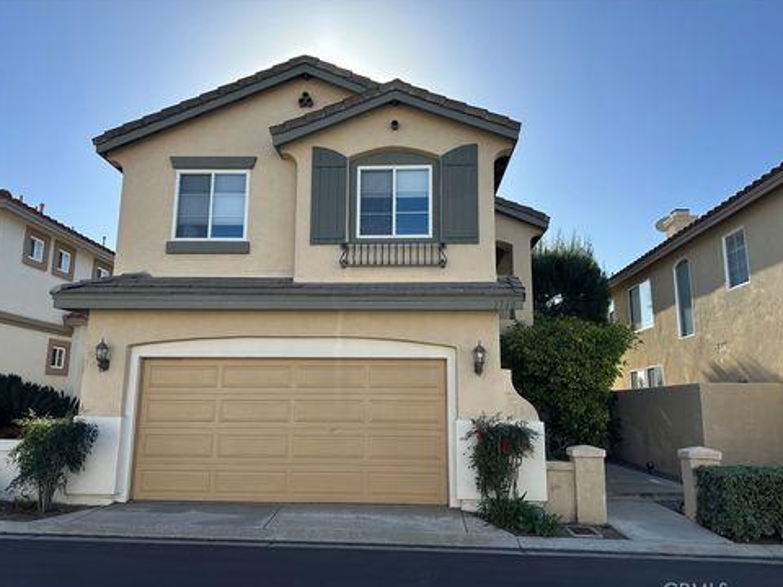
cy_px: 296
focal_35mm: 25
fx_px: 565
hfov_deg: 69.4
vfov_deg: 54.9
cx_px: 388
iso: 80
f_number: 1.78
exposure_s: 1/3472
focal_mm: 6.86
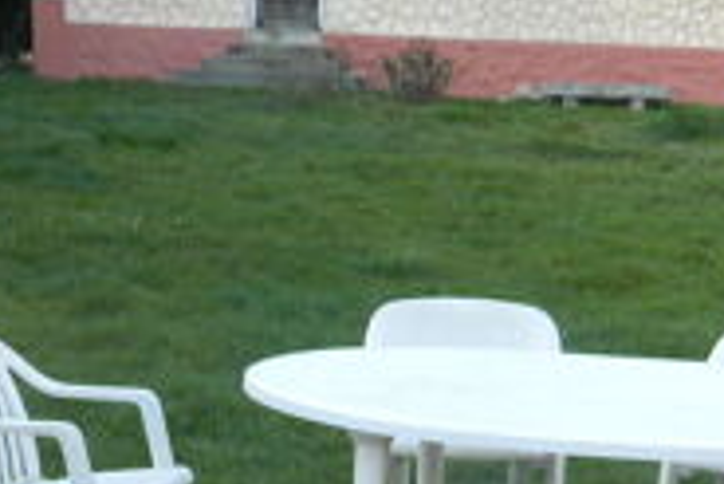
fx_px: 1691
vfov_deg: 15.7
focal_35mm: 84
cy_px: 578
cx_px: 578
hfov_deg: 23.8
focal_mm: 5.6
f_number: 3.2
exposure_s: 1/100
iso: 80
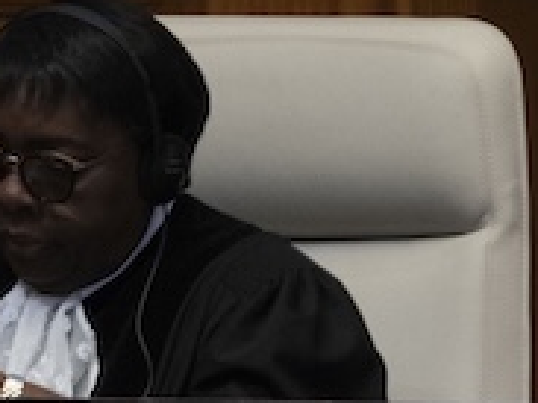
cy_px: 880
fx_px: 15873
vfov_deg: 1.5
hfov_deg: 1.9
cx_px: 1326
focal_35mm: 1022
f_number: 2.8
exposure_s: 1/160
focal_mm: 162
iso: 1600
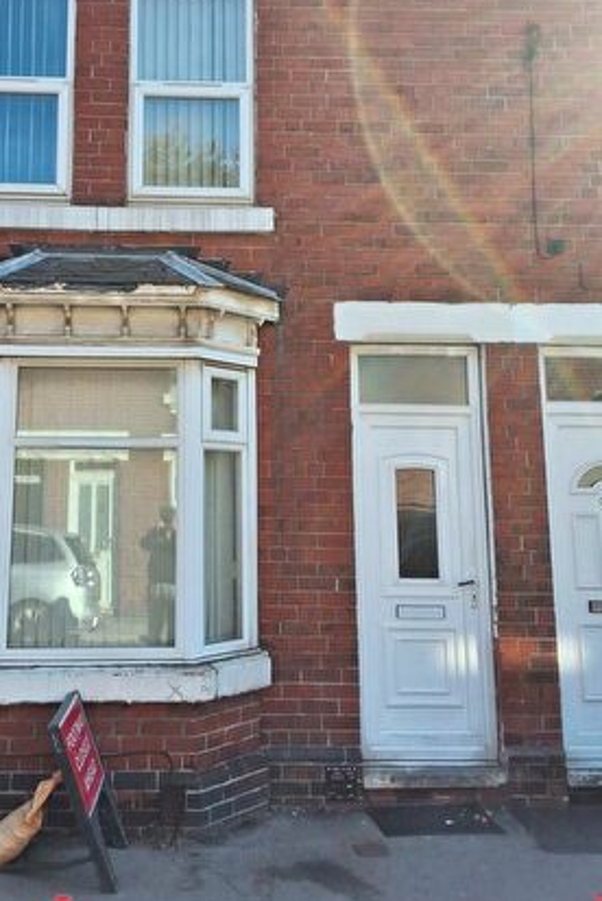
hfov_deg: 35.5
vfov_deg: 51.4
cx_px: 181
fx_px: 926
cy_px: 352
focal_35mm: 37
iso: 32
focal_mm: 2.91
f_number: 1.9
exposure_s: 1/798
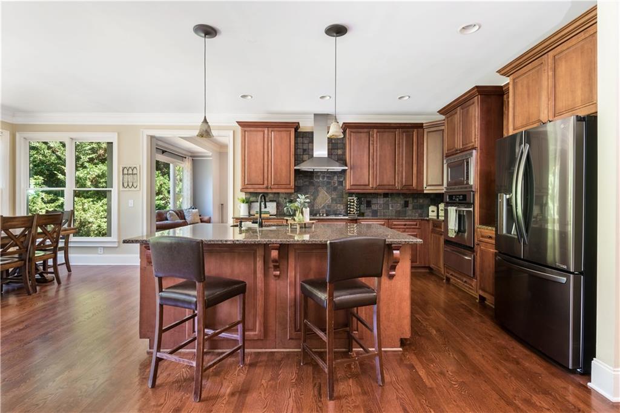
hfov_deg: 90.0
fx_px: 310
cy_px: 206
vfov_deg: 67.3
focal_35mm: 18
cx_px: 310
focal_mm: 18
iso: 400
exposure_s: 1/13
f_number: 10
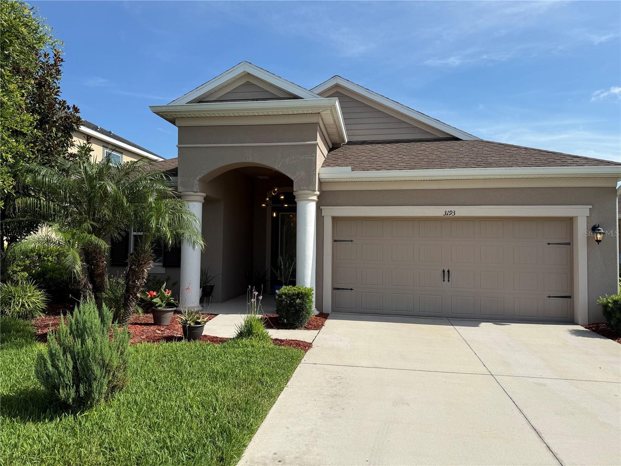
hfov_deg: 71.6
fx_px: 431
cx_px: 310
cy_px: 233
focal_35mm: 24
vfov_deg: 56.8
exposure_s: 1/4673
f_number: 1.78
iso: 80
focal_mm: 6.76
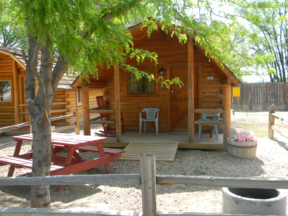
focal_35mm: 36
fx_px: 300
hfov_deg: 51.4
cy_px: 108
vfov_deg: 39.7
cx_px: 144
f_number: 3.7
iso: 80
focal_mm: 6.4
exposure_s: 1/196
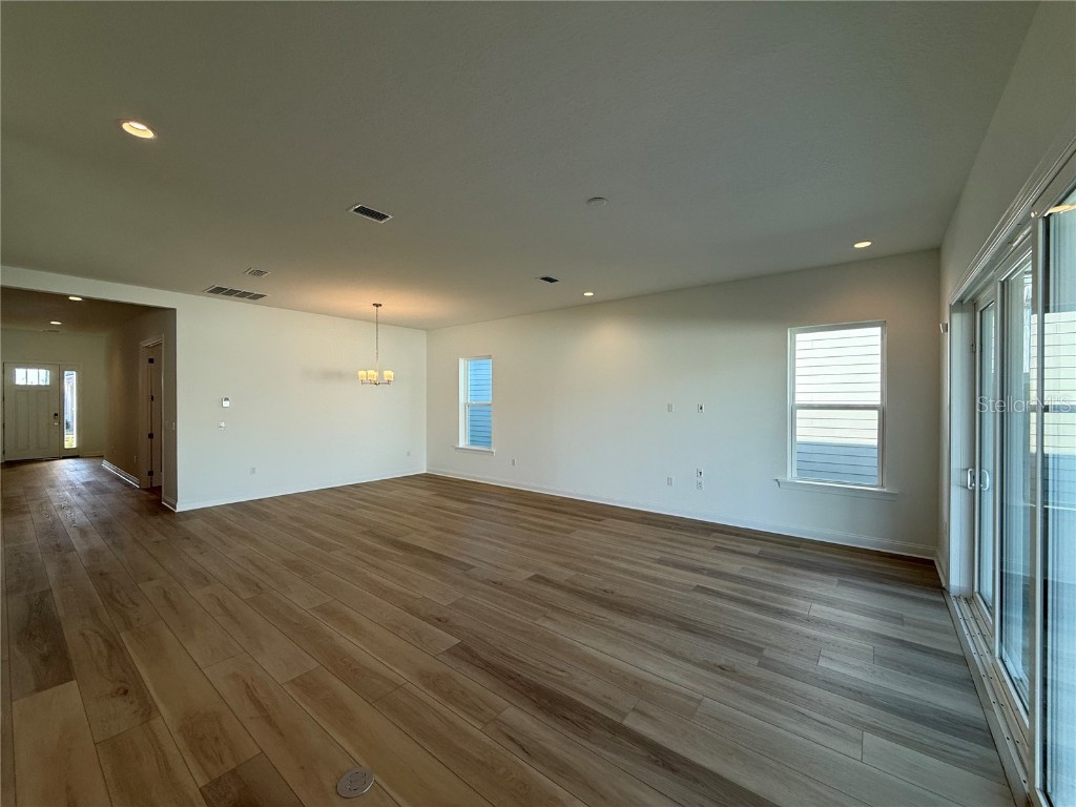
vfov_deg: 85.7
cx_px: 538
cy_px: 404
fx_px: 435
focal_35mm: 14
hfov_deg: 102.1
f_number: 2.2
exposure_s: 1/164
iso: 64
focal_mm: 2.22
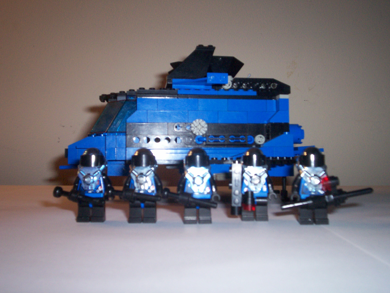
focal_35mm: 36
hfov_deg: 51.4
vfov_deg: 39.7
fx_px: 406
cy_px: 146
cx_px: 195
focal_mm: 5.9
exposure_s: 1/64
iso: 140
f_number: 4.5
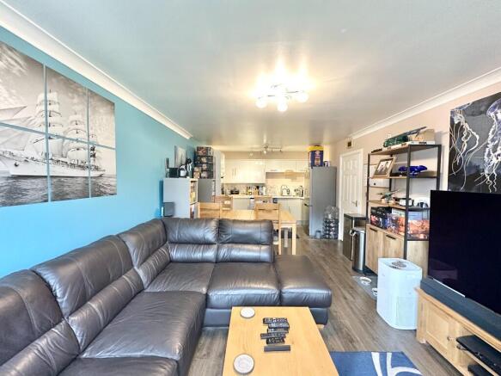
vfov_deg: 85.7
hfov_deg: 102.1
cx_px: 250
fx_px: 203
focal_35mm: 14
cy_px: 188
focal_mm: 2.22
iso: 400
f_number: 2.2
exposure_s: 1/50
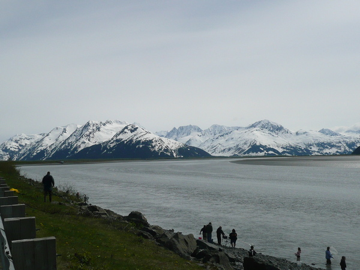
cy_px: 135
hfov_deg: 44.8
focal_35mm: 42
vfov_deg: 34.3
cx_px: 180
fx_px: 437
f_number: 8
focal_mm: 4.6
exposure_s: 1/800
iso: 100
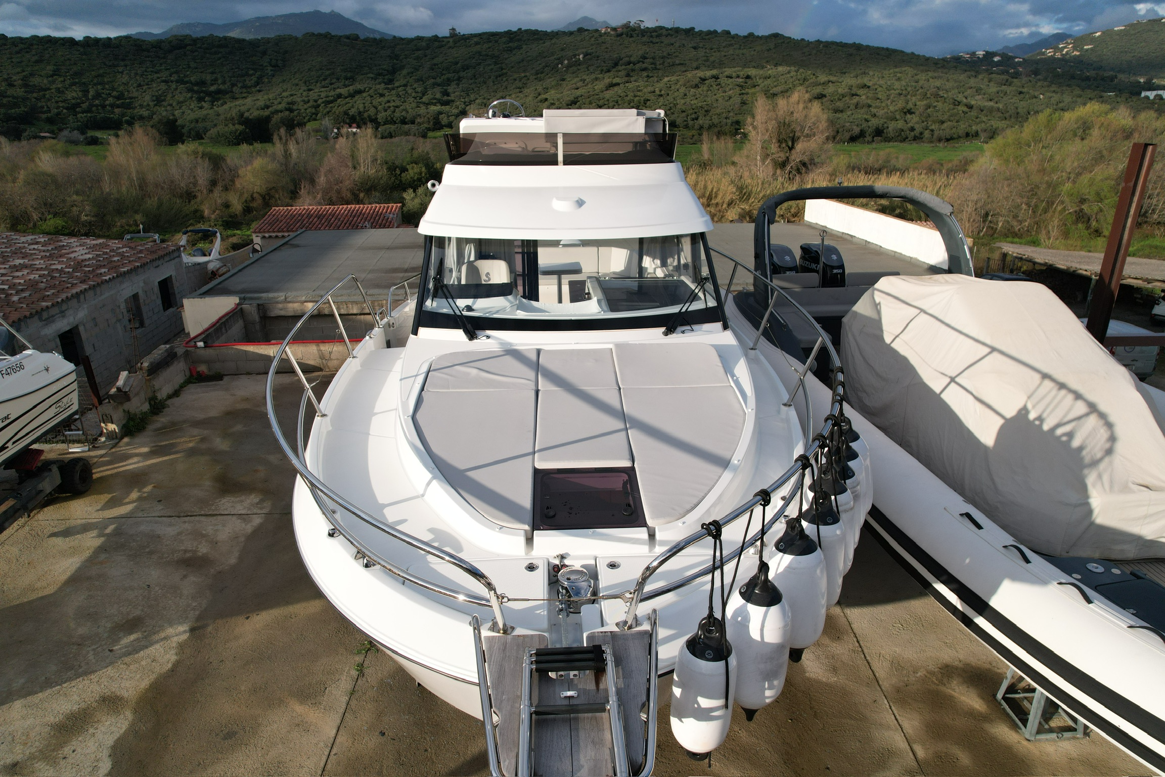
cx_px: 582
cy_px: 388
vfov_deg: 57.2
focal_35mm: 22
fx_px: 712
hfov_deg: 78.6
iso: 110
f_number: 2.8
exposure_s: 1/60
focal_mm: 8.38
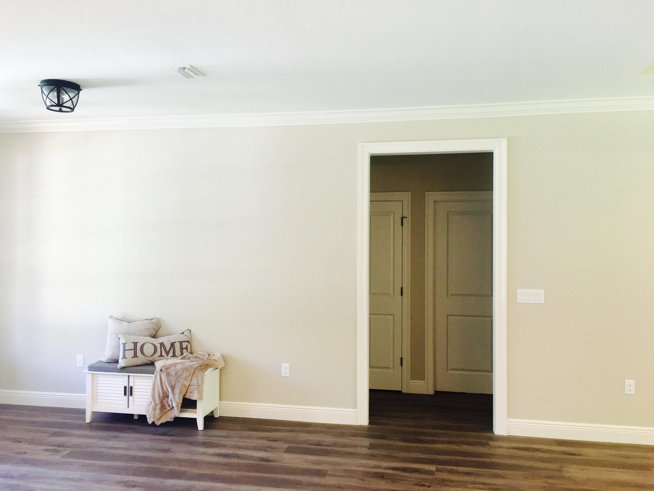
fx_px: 548
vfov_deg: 48.2
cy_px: 246
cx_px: 327
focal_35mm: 29
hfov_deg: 61.7
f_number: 2.2
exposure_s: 1/30
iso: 64
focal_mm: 4.15
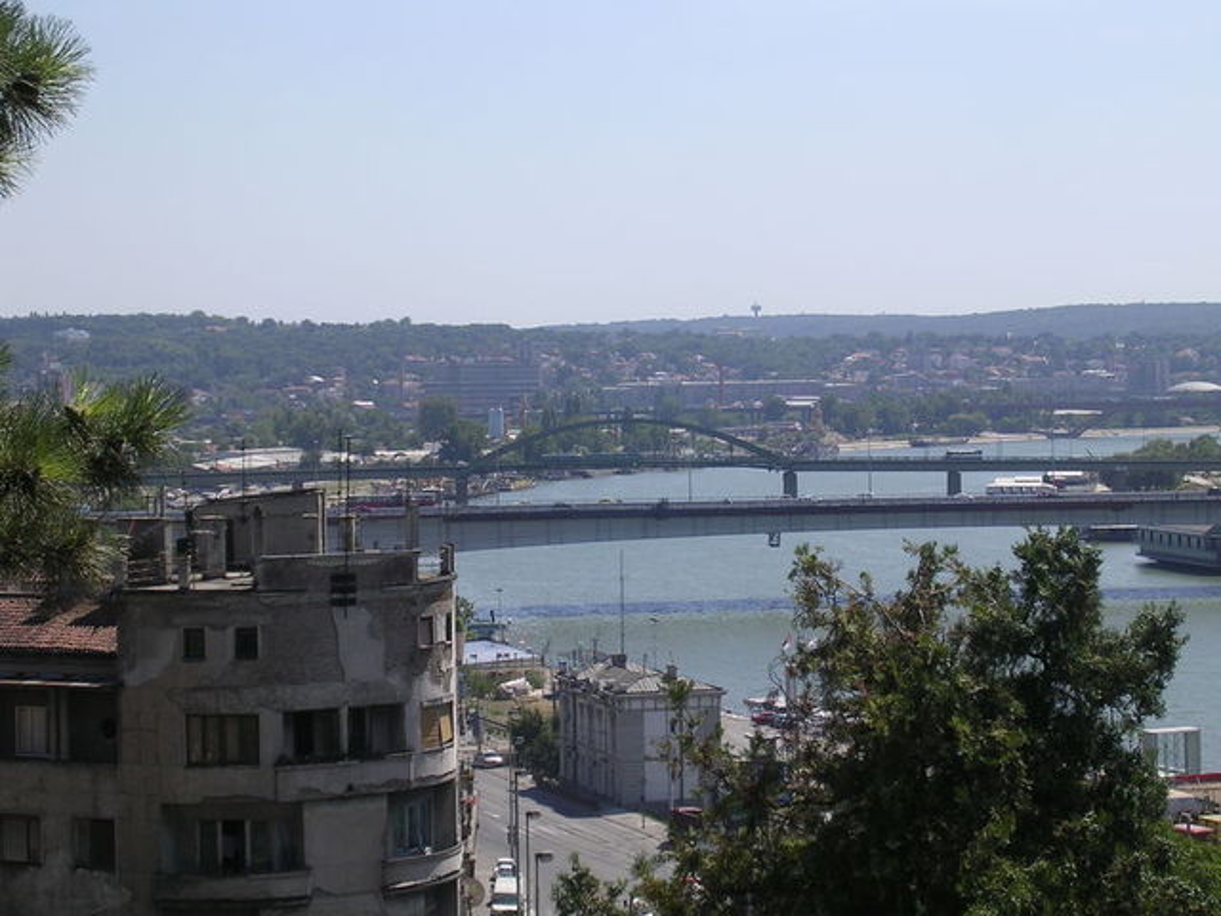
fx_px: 3527
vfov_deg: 14.8
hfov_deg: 19.6
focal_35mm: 100
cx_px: 610
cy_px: 458
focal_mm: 15.2
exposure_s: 1/492
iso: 100
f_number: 4.5
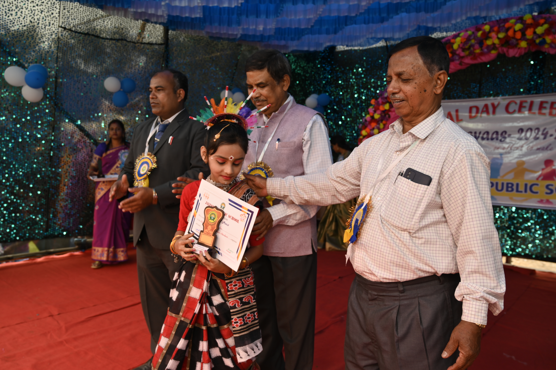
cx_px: 278
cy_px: 185
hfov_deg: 63.7
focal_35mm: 29
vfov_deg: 44.9
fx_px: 448
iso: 100
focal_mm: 29
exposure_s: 1/100
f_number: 4.5
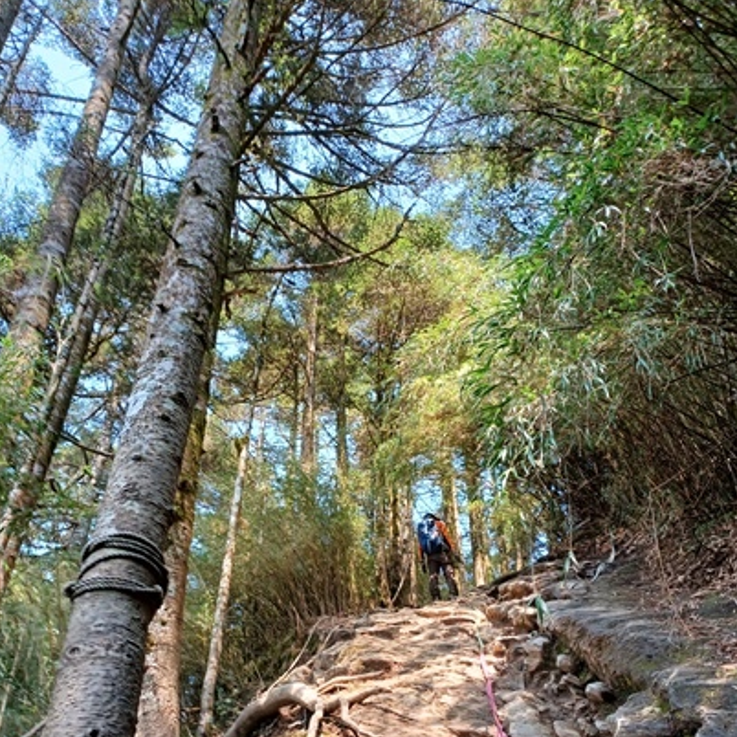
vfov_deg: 48.5
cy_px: 519
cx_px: 336
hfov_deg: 49.7
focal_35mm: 33
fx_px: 795
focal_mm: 4.6
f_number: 1.8
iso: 64
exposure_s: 1/59
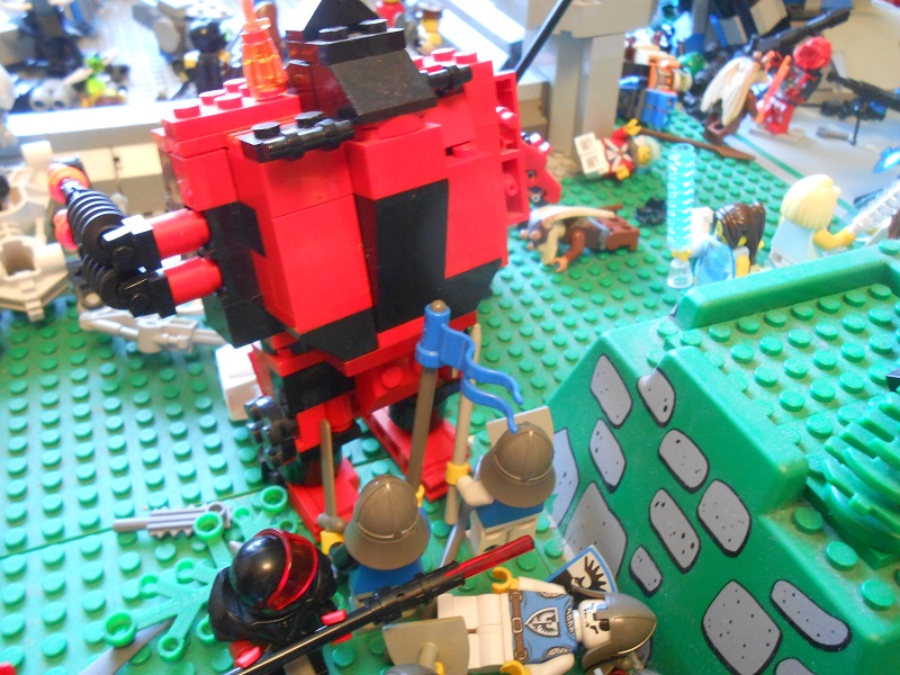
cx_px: 450
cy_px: 338
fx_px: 780
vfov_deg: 46.8
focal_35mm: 30
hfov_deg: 60.0
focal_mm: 5.3
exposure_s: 1/2
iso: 400
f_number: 3.8
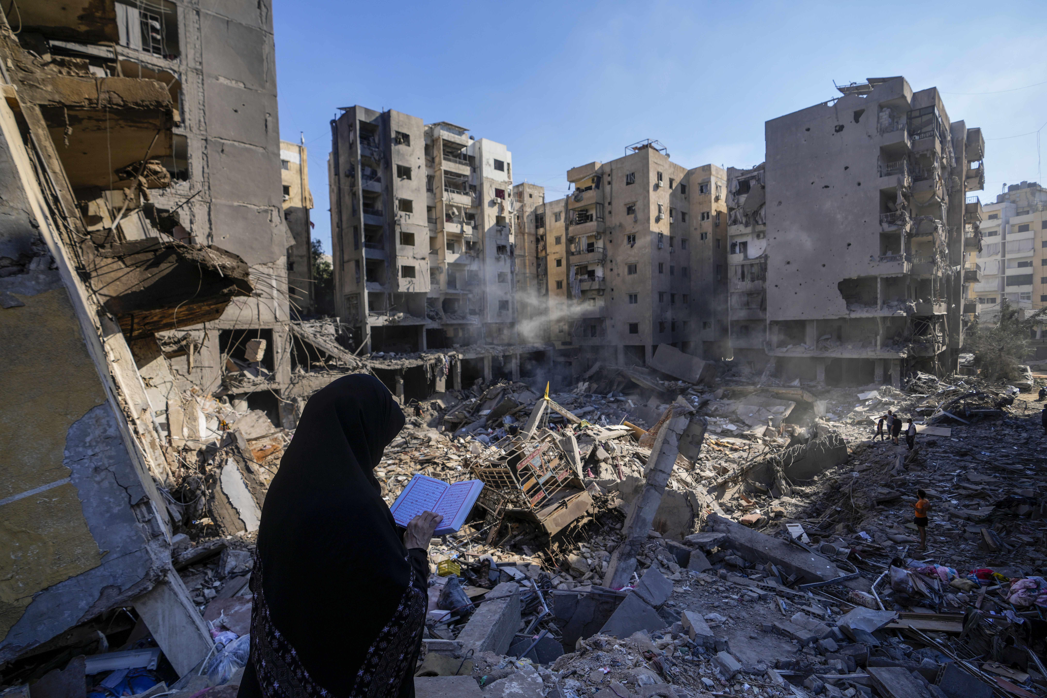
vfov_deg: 73.7
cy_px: 349
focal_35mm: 16
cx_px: 524
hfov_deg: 96.7
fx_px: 465
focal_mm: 16
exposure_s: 1/1000
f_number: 4
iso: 125
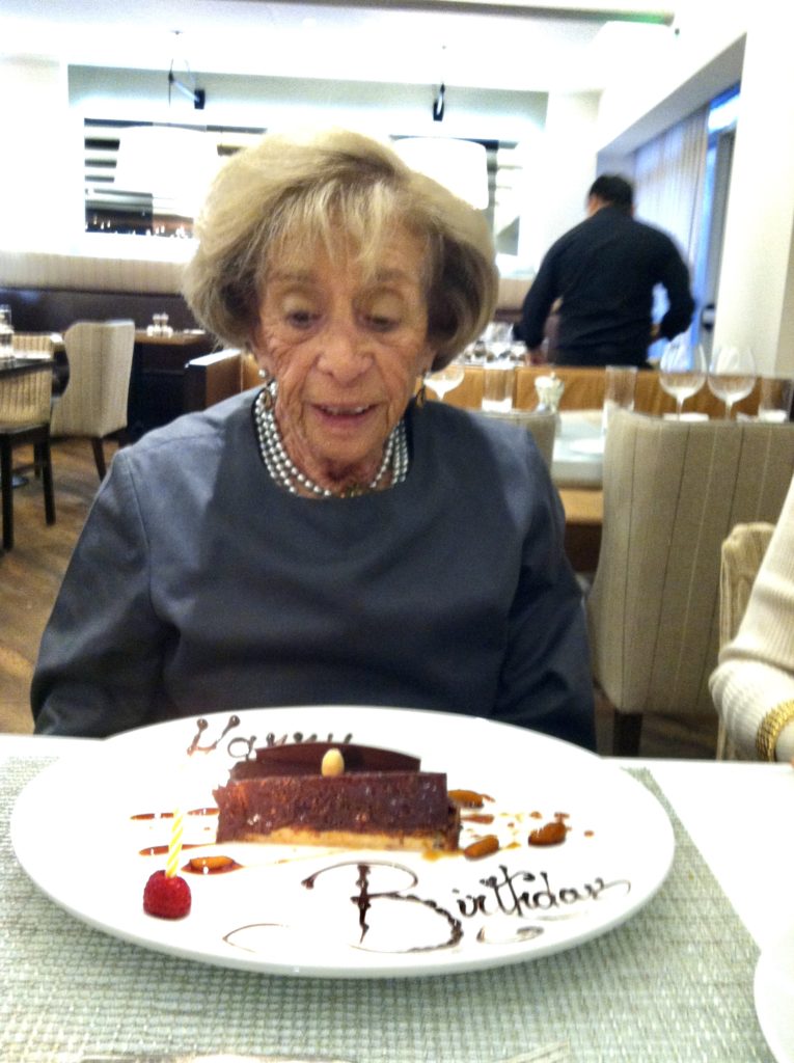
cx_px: 397
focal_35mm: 35
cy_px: 532
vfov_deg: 52.7
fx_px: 1073
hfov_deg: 40.6
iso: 320
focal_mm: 3.85
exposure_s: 1/15
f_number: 2.8
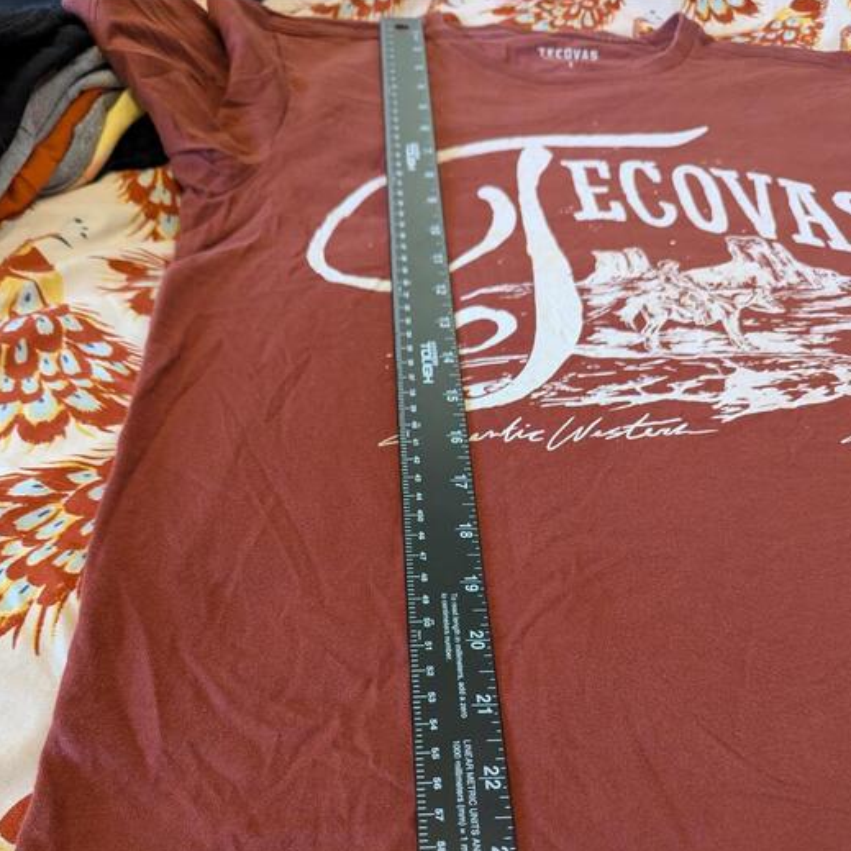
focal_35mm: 30
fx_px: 834
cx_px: 422
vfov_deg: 52.6
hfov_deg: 54.0
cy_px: 594
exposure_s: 1/120
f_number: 1.85
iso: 1196
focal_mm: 6.81
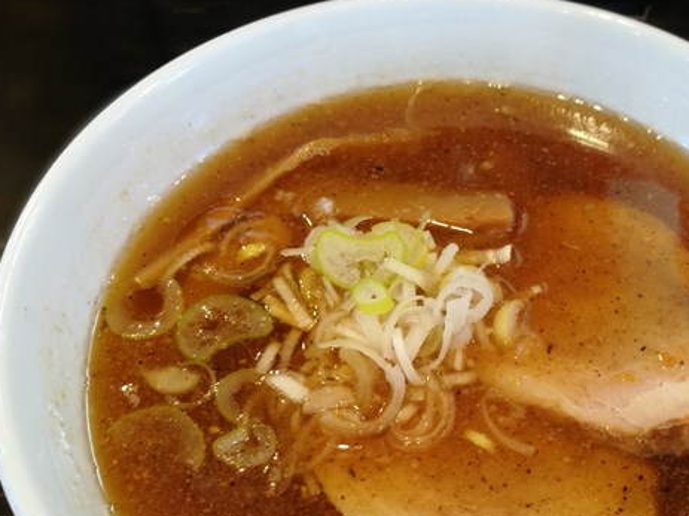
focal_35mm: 42
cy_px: 391
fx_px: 836
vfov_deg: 33.6
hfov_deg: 44.3
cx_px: 443
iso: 160
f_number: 4
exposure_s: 1/30
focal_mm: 4.5
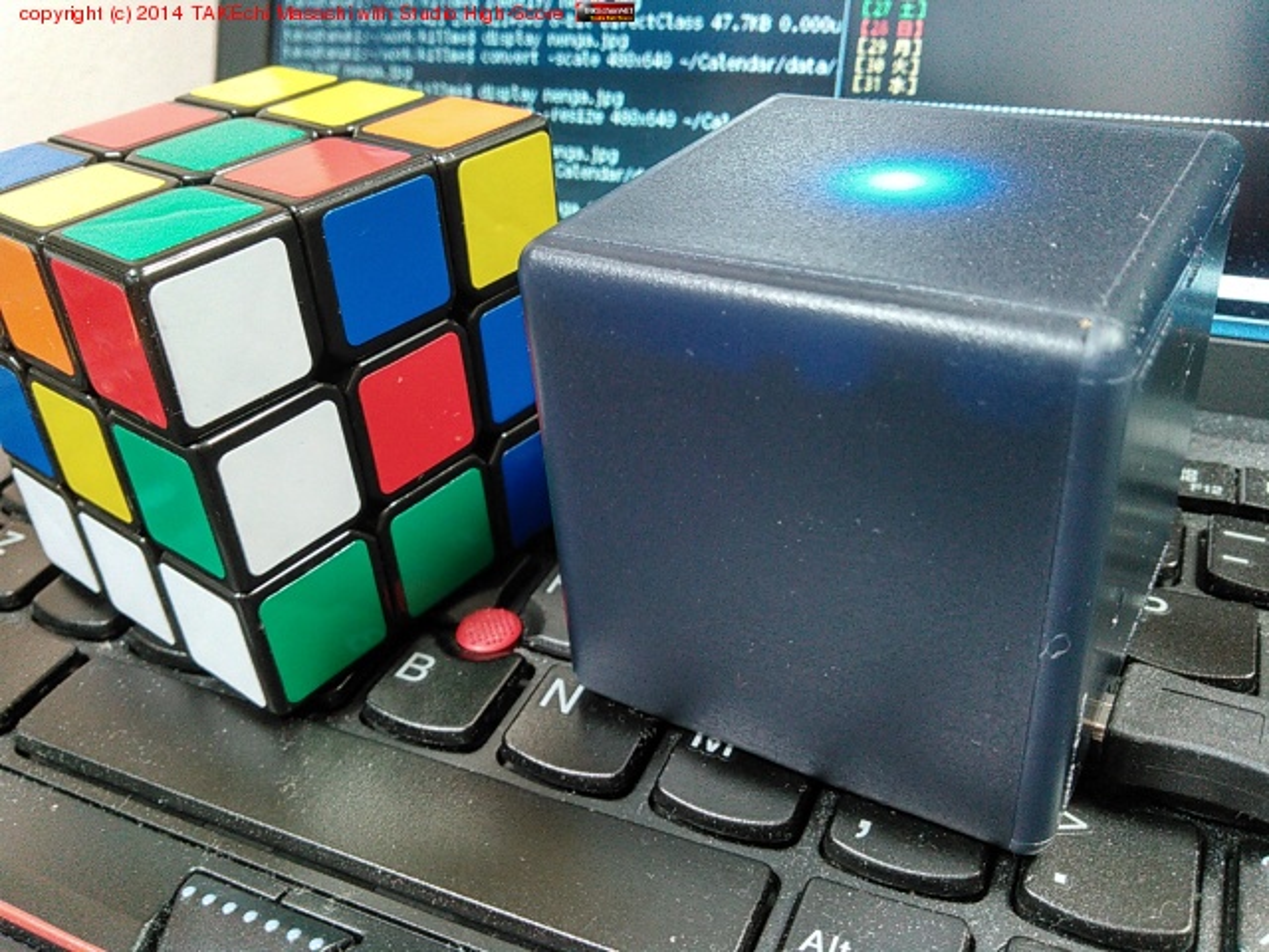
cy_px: 476
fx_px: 1100
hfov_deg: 60.0
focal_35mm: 30
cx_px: 634
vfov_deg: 46.8
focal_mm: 4
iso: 640
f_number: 2.4
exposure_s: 1/9.15
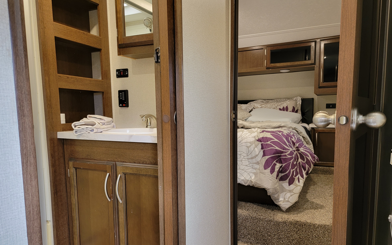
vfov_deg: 47.5
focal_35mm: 26
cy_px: 136
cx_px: 197
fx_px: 278
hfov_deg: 70.4
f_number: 1.8
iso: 200
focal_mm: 6.7
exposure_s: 1/40
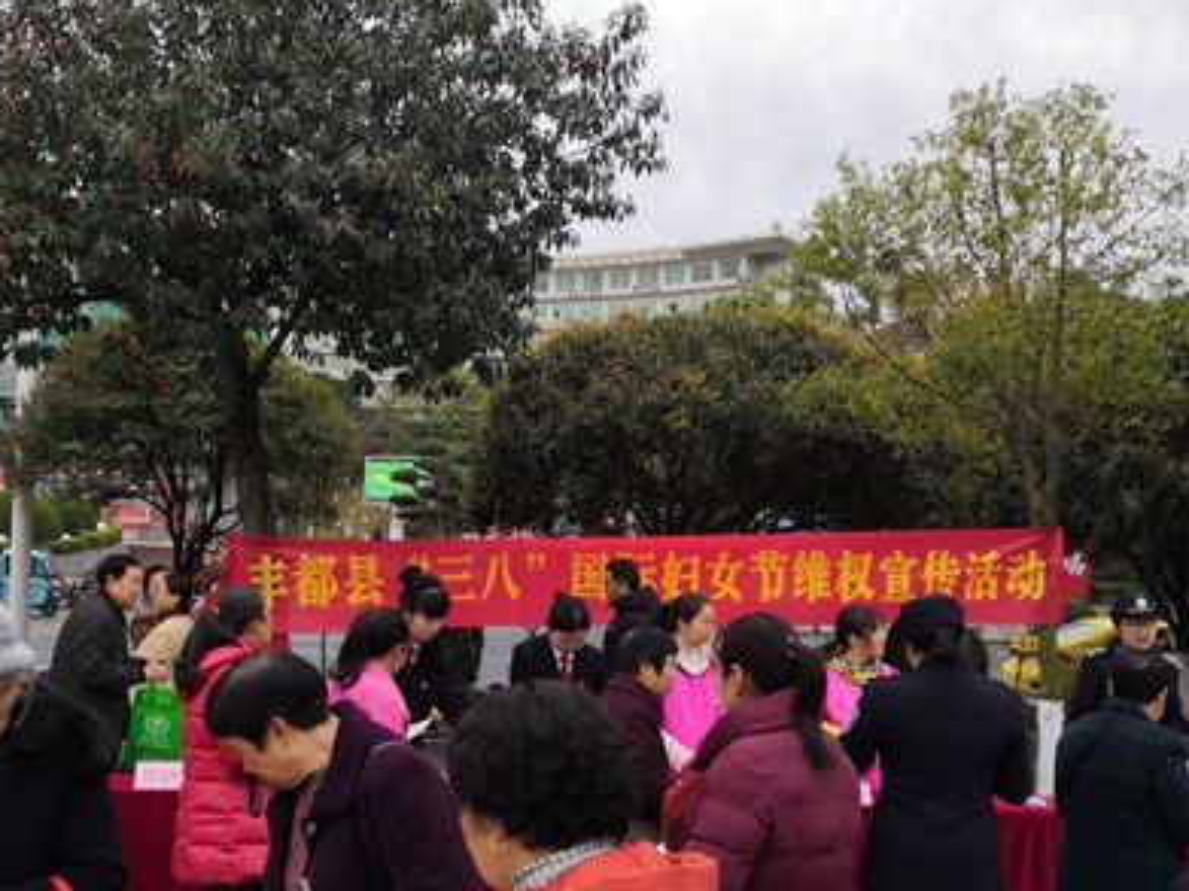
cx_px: 569
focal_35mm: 38
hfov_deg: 49.0
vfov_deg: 37.4
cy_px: 570
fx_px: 1305
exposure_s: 1/899
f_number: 1.8
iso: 160
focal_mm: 3.95
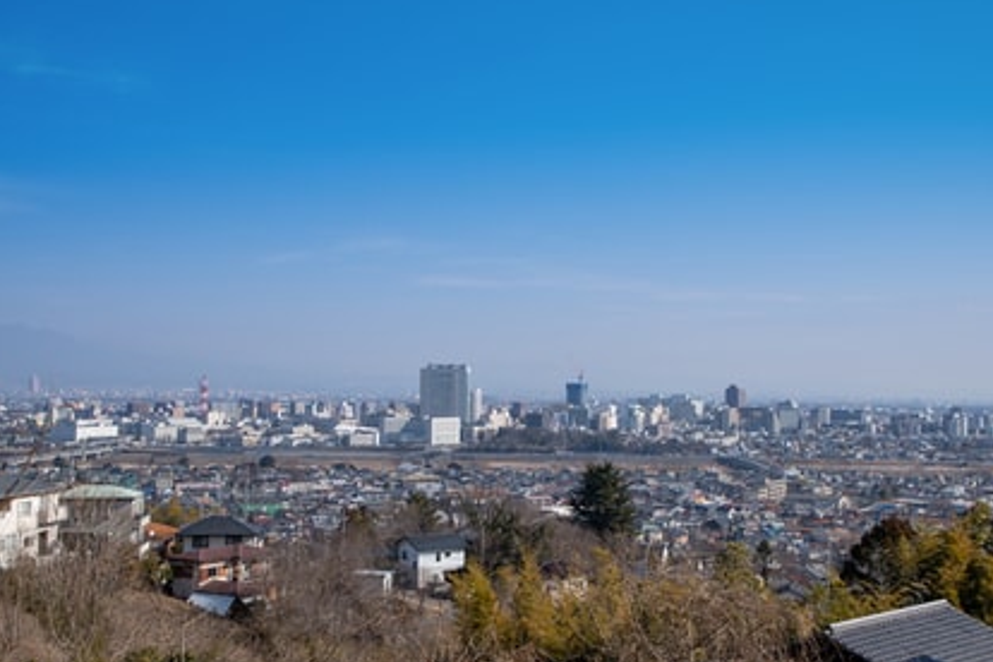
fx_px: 1379
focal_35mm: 50
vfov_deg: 27.0
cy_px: 326
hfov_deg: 39.6
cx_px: 499
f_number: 8
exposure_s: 1/800
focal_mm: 46
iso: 100
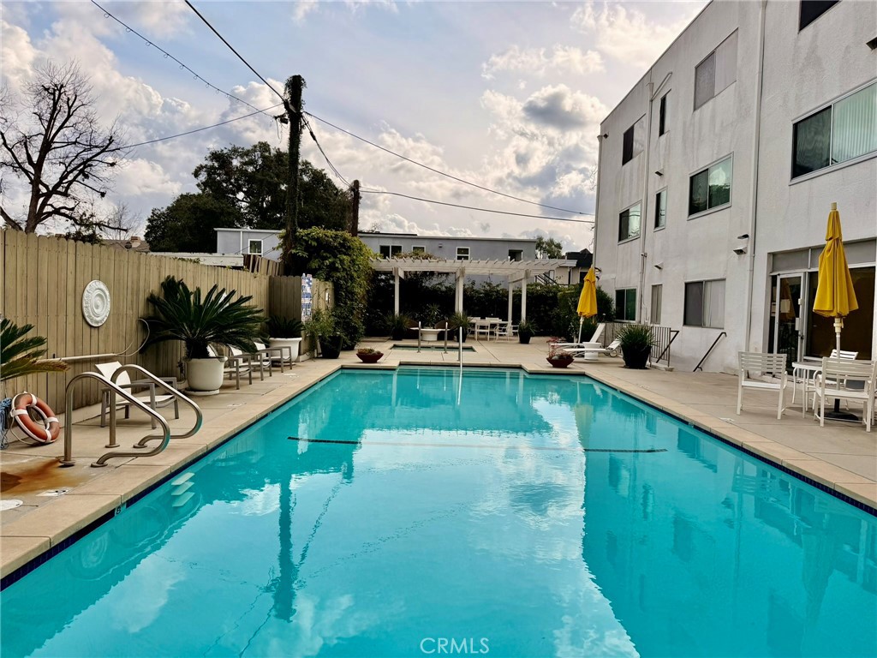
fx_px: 608
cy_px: 329
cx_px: 438
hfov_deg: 71.6
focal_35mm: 24
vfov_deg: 56.8
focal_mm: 6.76
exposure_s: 1/7353
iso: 80
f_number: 1.78
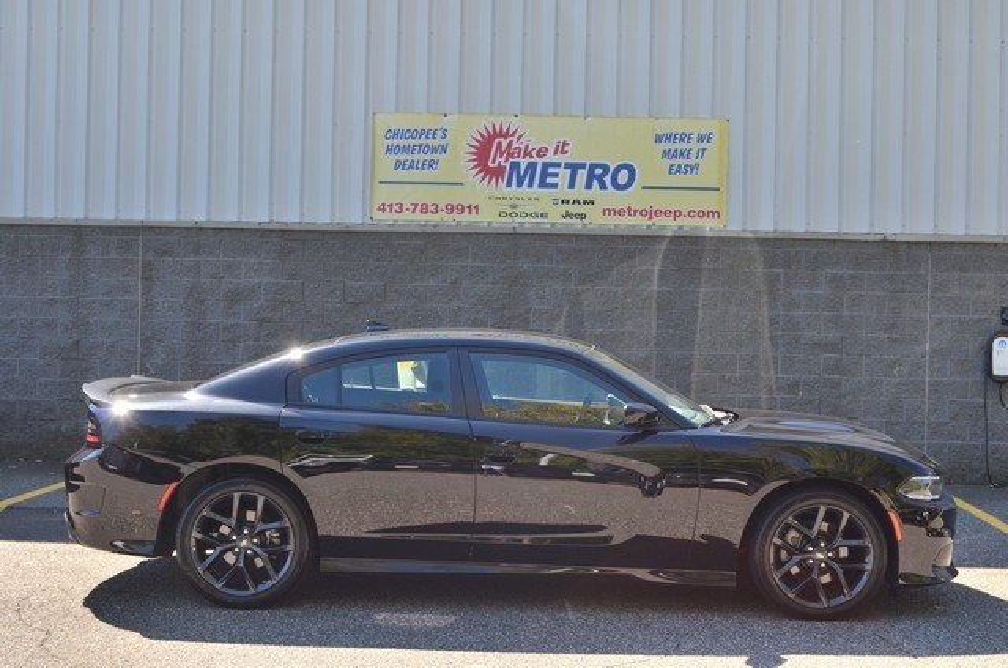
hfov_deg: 41.2
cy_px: 334
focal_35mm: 48
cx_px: 504
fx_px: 1341
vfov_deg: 28.0
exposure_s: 1/250
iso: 200
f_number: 8
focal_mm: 32
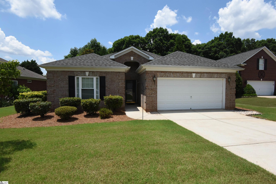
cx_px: 138
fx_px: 123
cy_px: 92
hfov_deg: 96.7
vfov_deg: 73.8
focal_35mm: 16
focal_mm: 16
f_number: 6.3
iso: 1250
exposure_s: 1/8000
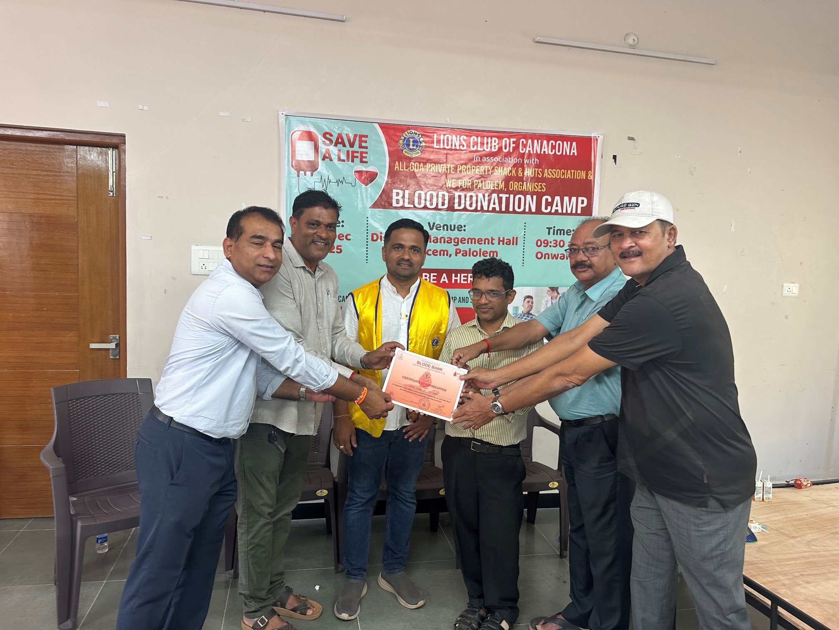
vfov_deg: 56.8
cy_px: 315
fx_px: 582
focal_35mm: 24
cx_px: 420
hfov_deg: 71.6
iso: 125
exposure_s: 1/50
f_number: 1.78
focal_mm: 6.86
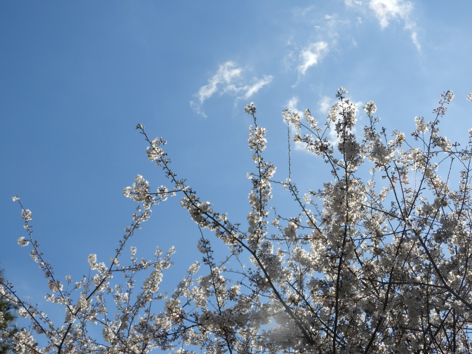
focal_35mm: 65
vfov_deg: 22.6
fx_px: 886
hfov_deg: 29.8
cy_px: 177
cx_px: 236
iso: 100
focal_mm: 11.6
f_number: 4.2
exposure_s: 1/1250
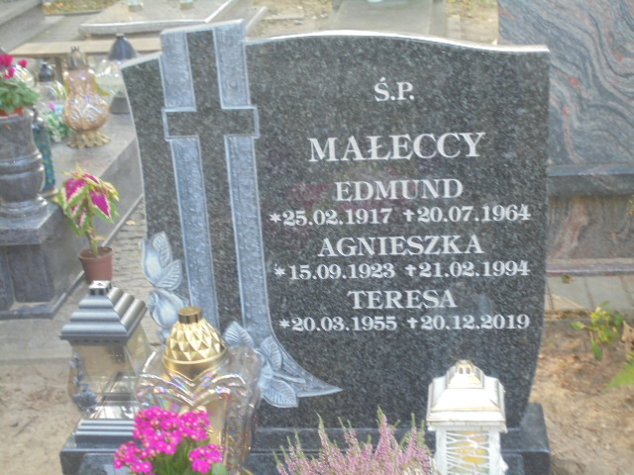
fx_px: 1026
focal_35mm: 56
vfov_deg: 26.1
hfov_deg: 34.3
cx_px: 317
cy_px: 238
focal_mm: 10.1
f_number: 5.2
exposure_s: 1/30
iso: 250
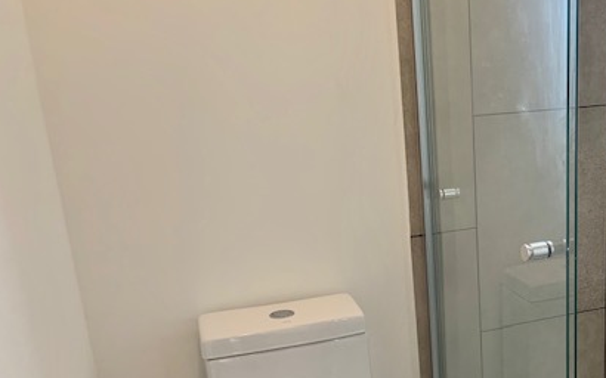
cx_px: 471
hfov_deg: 44.3
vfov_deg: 29.5
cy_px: 267
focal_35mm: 43
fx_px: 710
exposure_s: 1/93
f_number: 1.8
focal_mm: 4.25
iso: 100
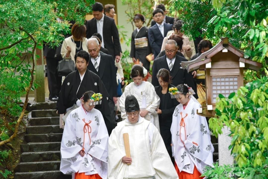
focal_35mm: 185
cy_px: 90
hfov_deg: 11.1
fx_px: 1378
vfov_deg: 7.4
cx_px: 134
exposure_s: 1/160
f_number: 5.6
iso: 4000
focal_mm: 185
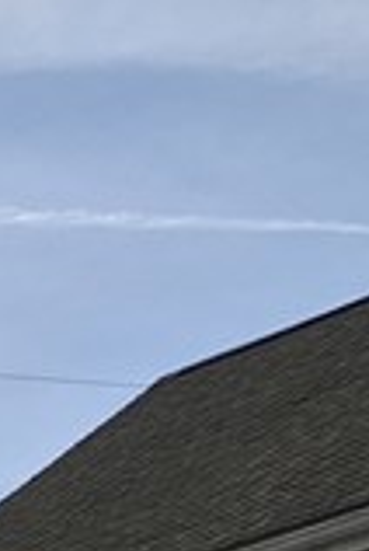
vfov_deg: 10.1
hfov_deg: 5.8
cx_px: -1239
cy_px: 889
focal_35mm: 195
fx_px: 2985
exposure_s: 1/2079
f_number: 2.2
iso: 25
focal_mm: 4.15
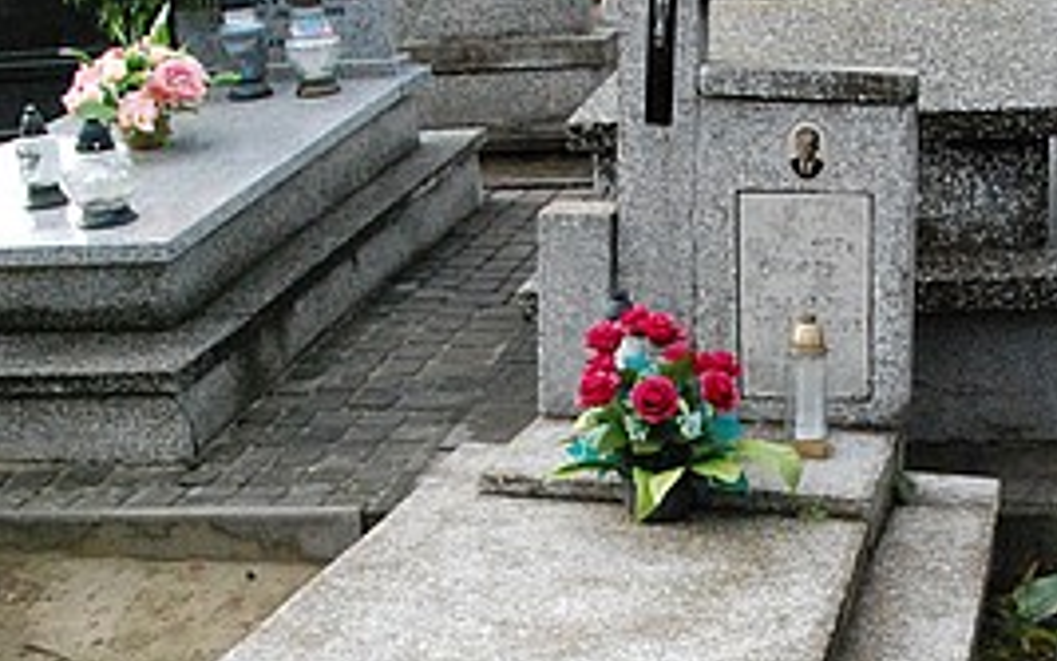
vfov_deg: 19.7
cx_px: 812
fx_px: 1902
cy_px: 439
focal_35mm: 66
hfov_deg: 30.5
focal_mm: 18
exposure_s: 1/500
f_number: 11
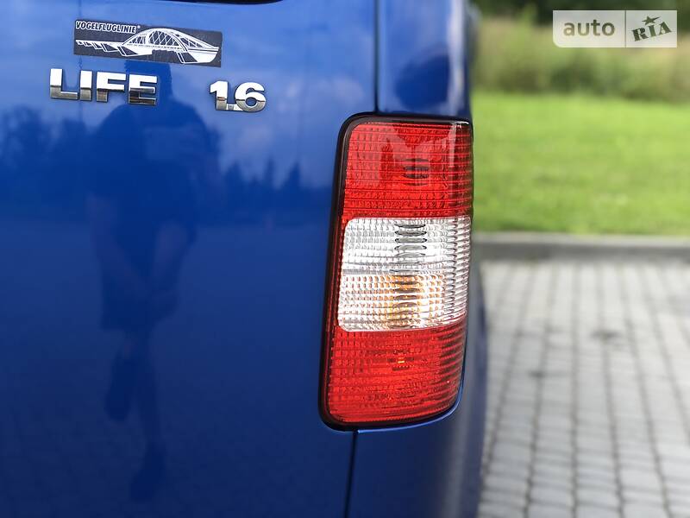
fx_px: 1136
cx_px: 345
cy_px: 259
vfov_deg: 25.7
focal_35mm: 57
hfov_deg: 33.8
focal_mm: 6.6
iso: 32
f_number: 2.8
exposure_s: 1/120
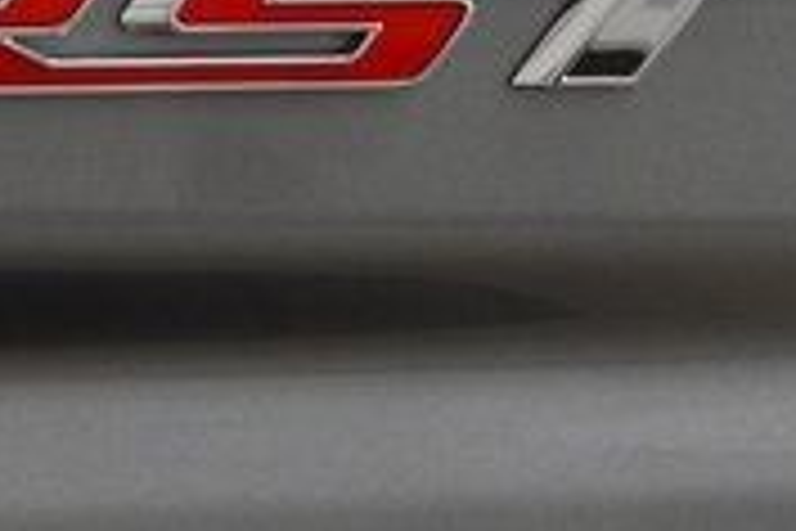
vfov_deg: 4.1
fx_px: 7429
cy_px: 25
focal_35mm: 336
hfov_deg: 6.1
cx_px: 495
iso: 1600
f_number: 4.5
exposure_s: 1/125
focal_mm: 62
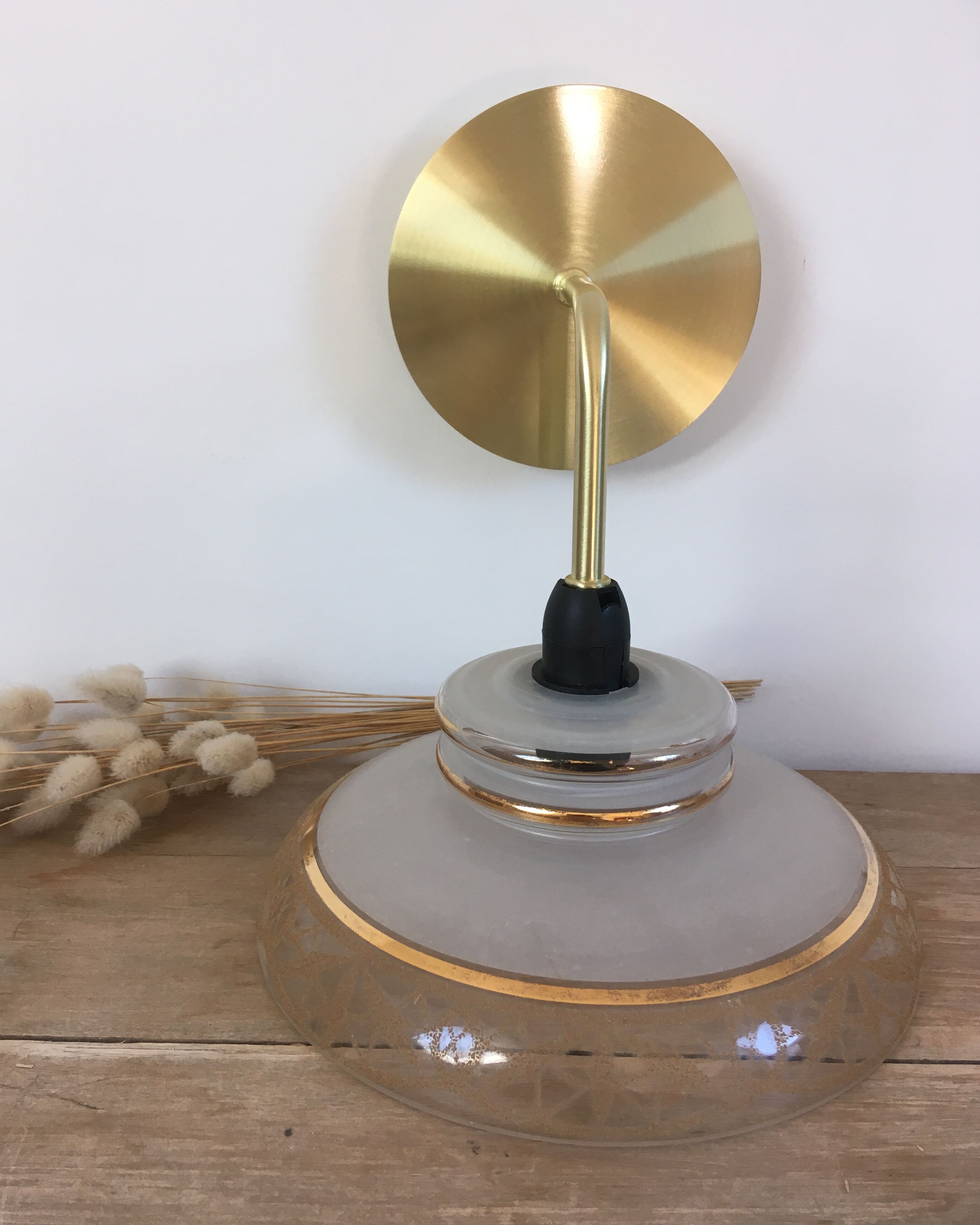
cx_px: 455
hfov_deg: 44.5
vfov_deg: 54.2
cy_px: 594
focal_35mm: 33
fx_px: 1196
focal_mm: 4.15
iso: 25
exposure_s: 1/33
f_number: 2.2
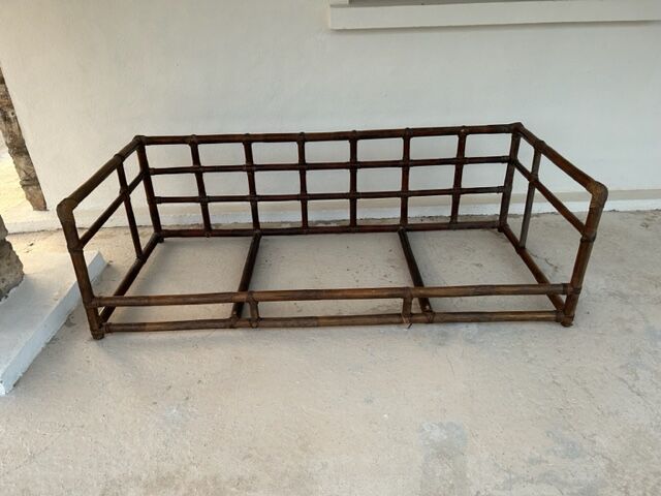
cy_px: 248
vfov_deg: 53.1
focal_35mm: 26
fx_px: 496
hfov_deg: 67.3
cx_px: 330
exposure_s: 1/60
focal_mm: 5.7
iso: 160
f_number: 1.5
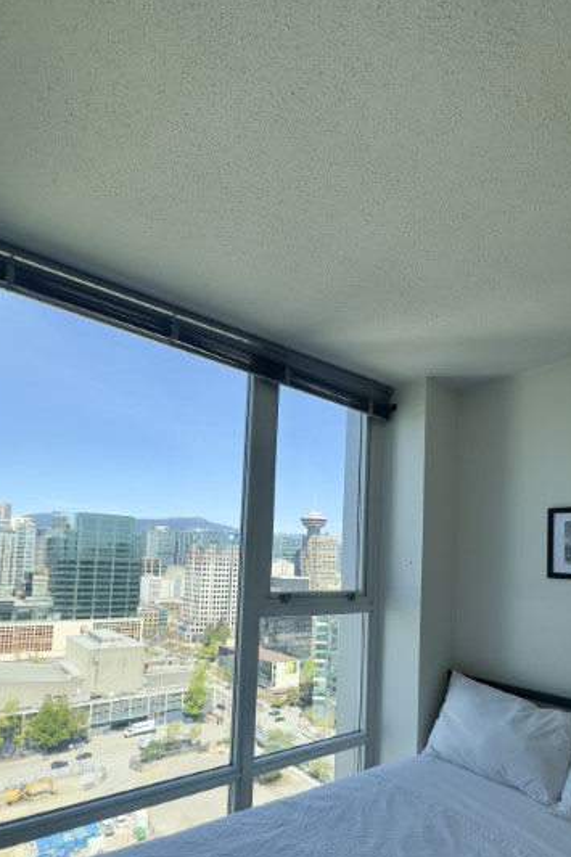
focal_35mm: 21
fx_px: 500
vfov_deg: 79.8
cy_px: 532
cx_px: 335
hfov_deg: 59.1
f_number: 2.2
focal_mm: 2.22
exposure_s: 1/1103
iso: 40
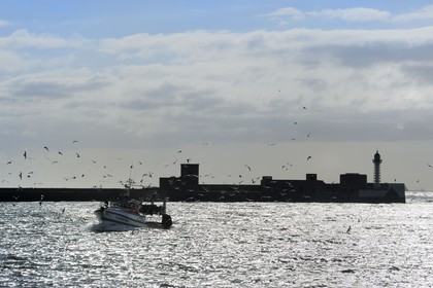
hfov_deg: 10.3
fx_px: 2405
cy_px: 144
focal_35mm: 200
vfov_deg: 6.9
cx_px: 216
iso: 200
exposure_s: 1/400
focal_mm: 200
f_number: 18
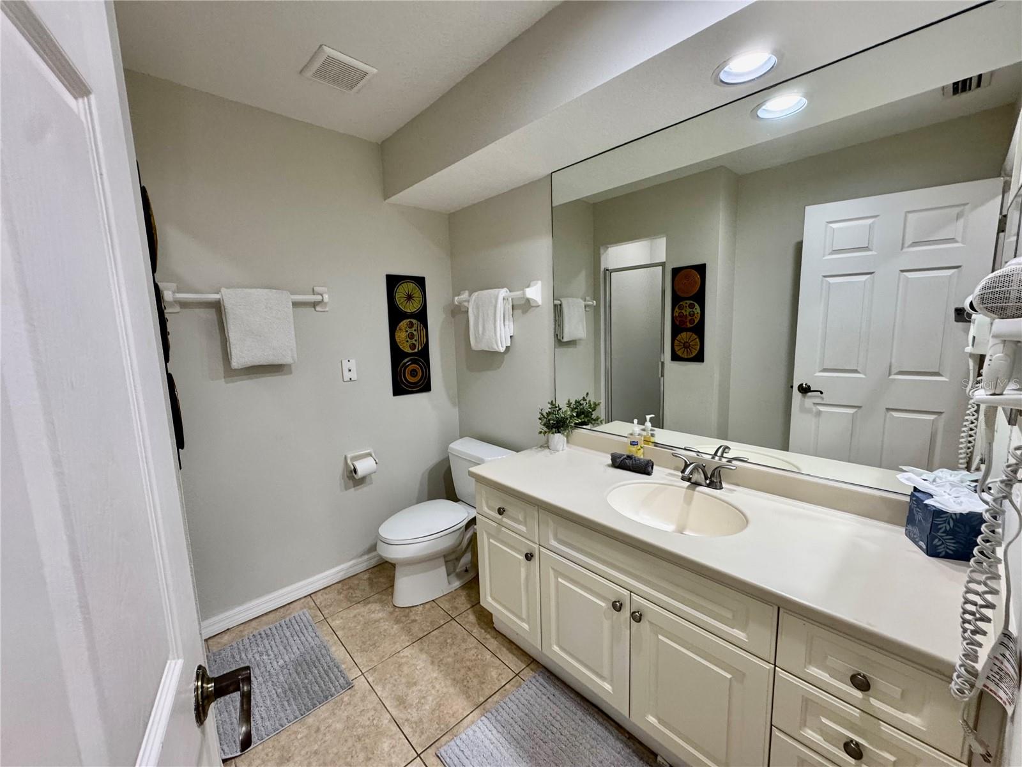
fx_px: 413
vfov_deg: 85.7
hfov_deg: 102.1
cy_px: 384
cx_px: 511
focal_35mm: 14
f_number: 2.2
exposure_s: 1/120
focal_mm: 2.22
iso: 200
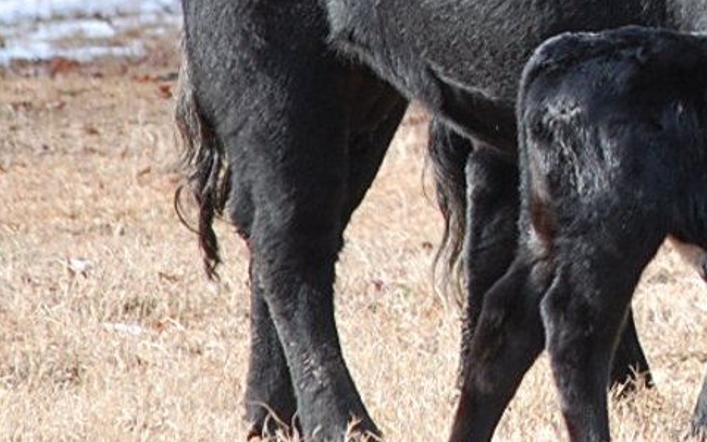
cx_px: 980
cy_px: -138
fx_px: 15180
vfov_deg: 1.7
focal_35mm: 788
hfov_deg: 2.7
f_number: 5.3
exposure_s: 1/500
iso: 500
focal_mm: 145
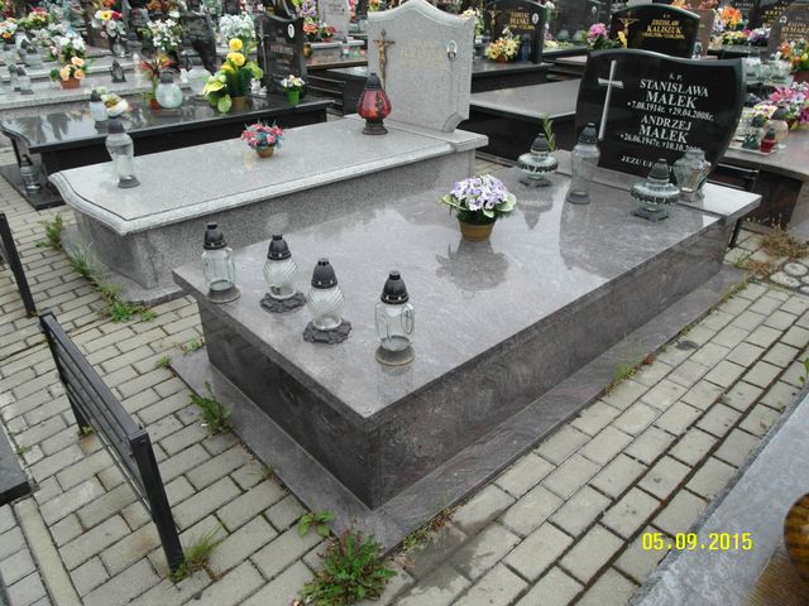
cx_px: 404
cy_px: 303
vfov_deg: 56.8
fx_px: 561
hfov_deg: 71.6
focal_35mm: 24
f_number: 3.4
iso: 80
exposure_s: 1/125
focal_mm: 5.2
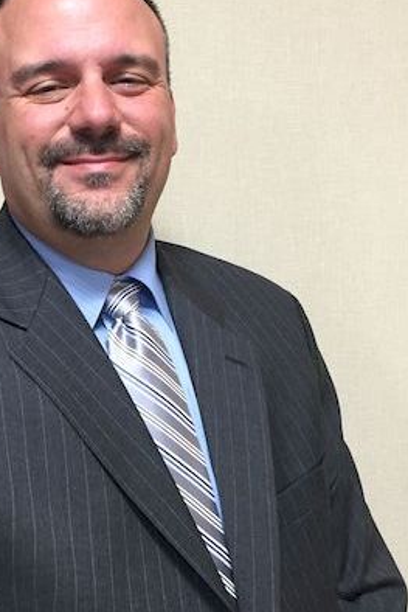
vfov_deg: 38.9
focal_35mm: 51
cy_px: 311
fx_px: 866
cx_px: 92
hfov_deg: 26.1
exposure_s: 1/30
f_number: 2.2
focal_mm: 4.15
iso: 125
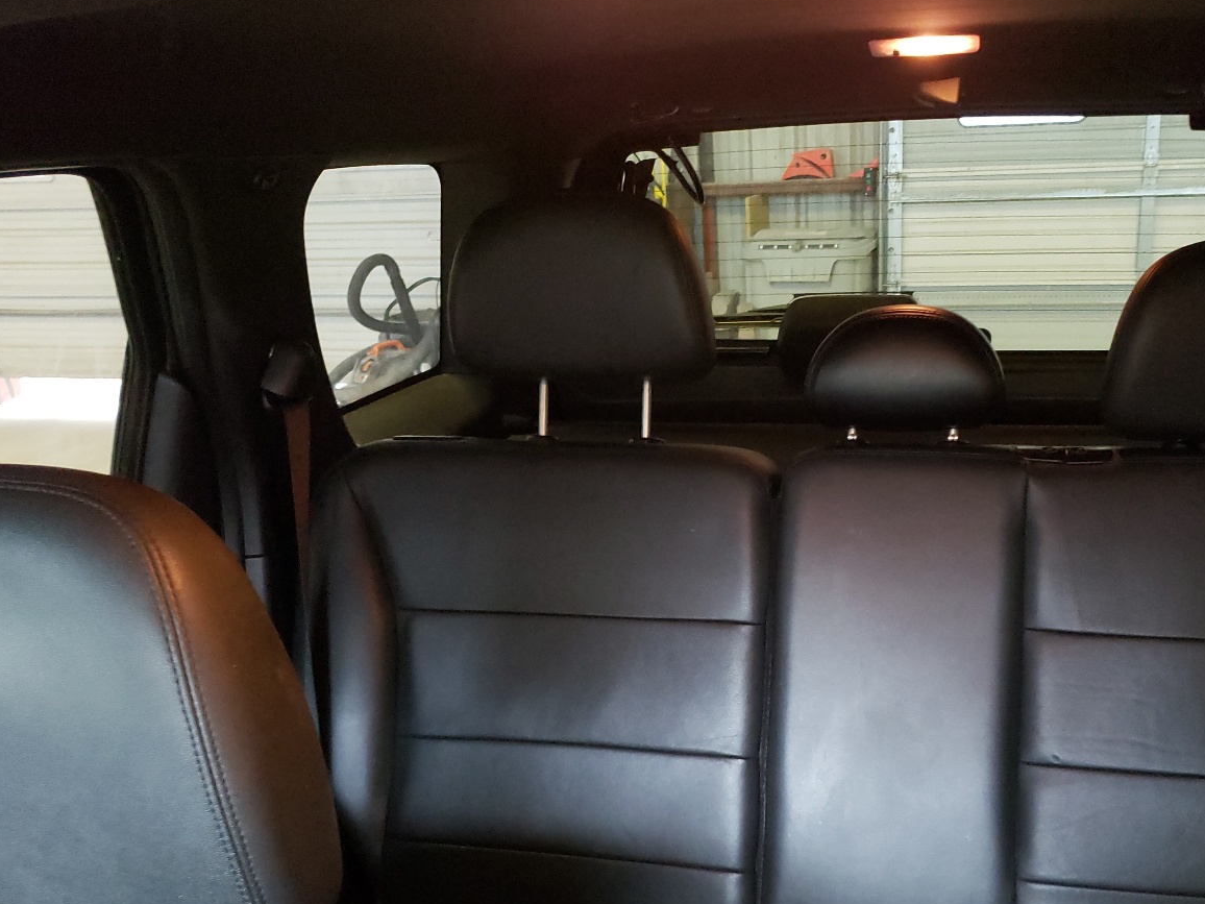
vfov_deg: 39.2
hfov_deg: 51.2
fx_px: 1253
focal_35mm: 36
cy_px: 593
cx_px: 695
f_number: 1.5
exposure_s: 1/24
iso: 543
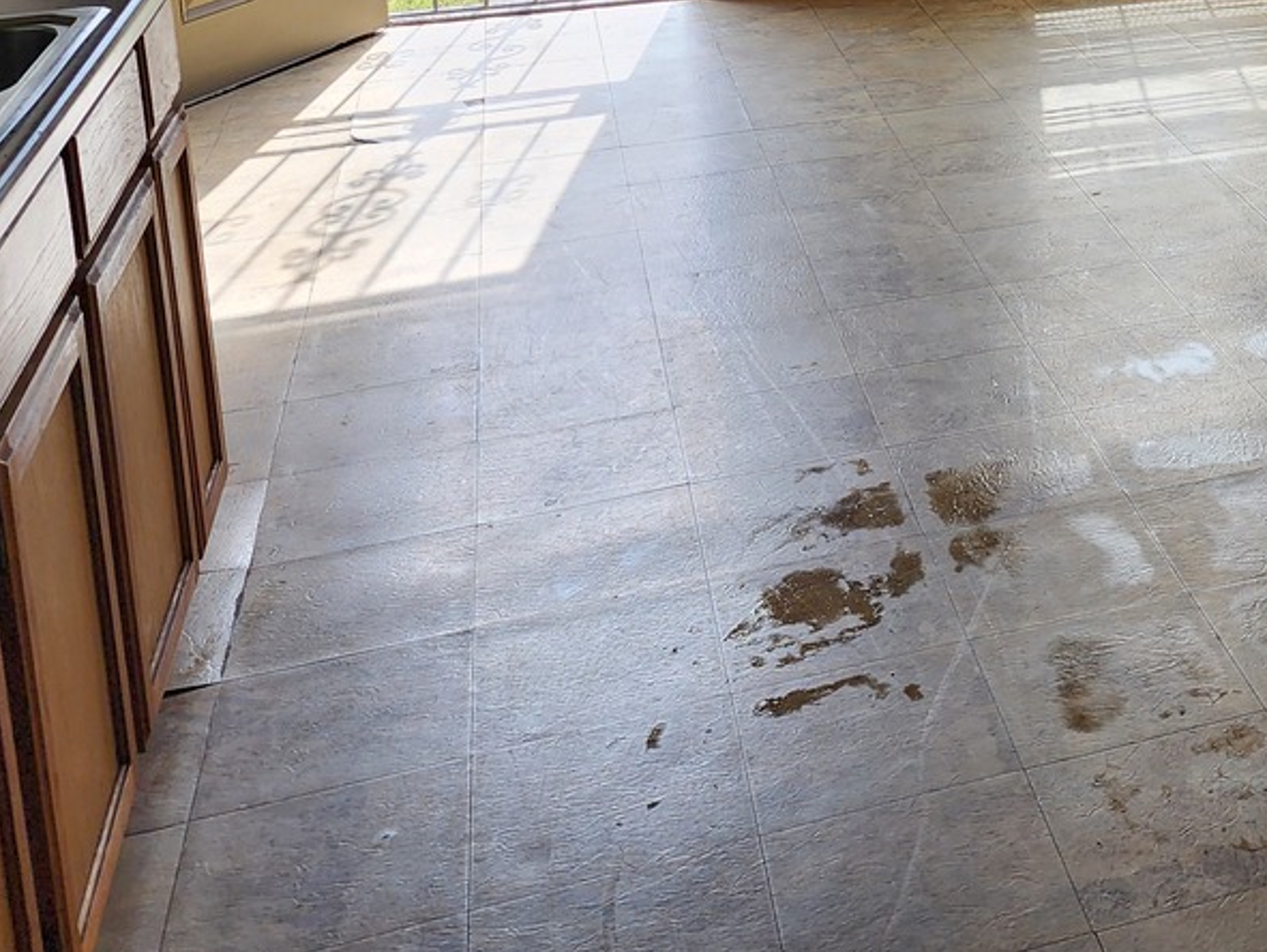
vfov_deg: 24.0
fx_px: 2051
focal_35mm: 56
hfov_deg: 31.6
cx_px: 1286
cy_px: -163
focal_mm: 6.4
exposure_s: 1/180
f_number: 1.8
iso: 32
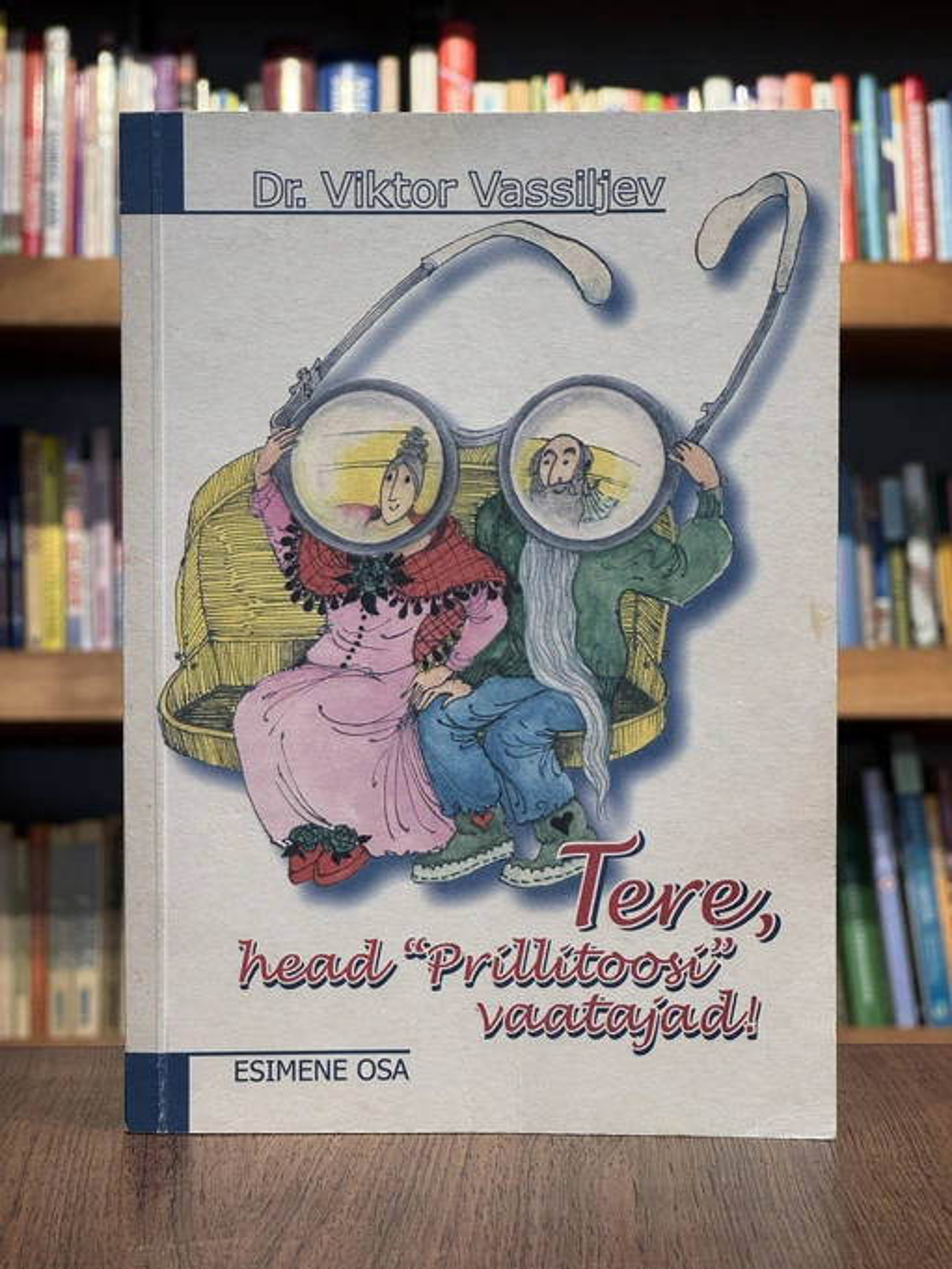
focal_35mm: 77
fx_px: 2823
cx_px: 476
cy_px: 634
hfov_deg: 19.1
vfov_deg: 25.3
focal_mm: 9
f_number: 2.8
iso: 200
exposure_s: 1/99
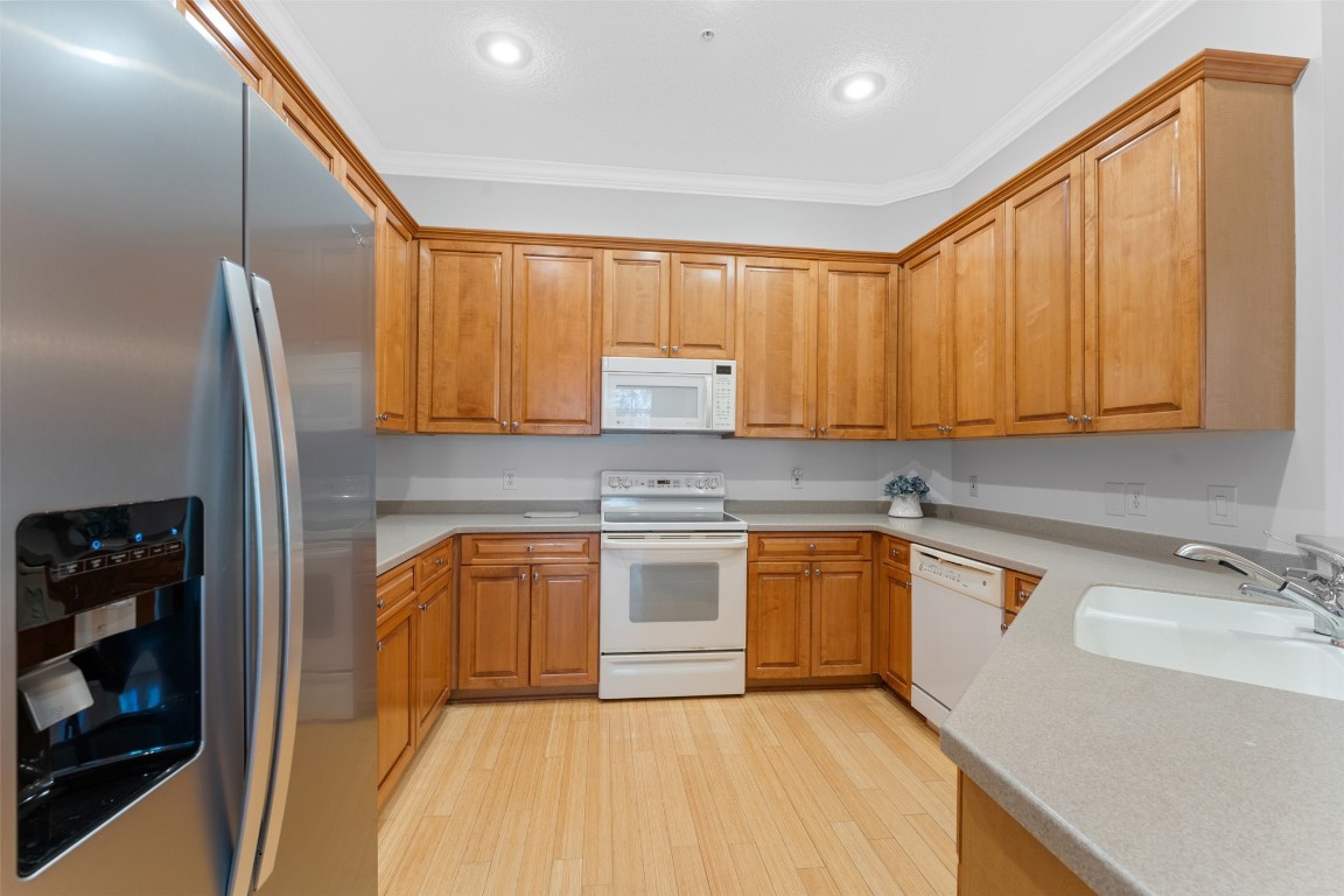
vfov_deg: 76.6
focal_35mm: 15
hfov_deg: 99.6
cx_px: 672
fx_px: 567
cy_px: 448
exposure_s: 1.6
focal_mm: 15.2
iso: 250
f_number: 9
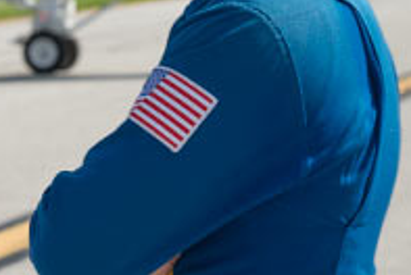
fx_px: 2172
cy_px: 65
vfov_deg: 7.2
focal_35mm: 190
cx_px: -196
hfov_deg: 10.5
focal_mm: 50
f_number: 5.6
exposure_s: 1/2000
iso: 200
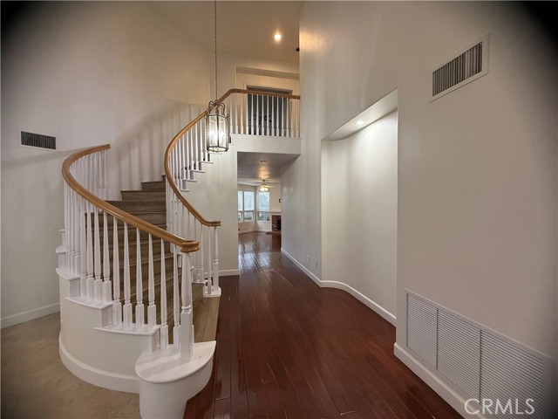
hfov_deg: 102.1
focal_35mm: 14
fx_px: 226
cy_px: 210
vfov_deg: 85.7
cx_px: 279
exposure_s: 1/120
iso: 320
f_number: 2.2
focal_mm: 2.22
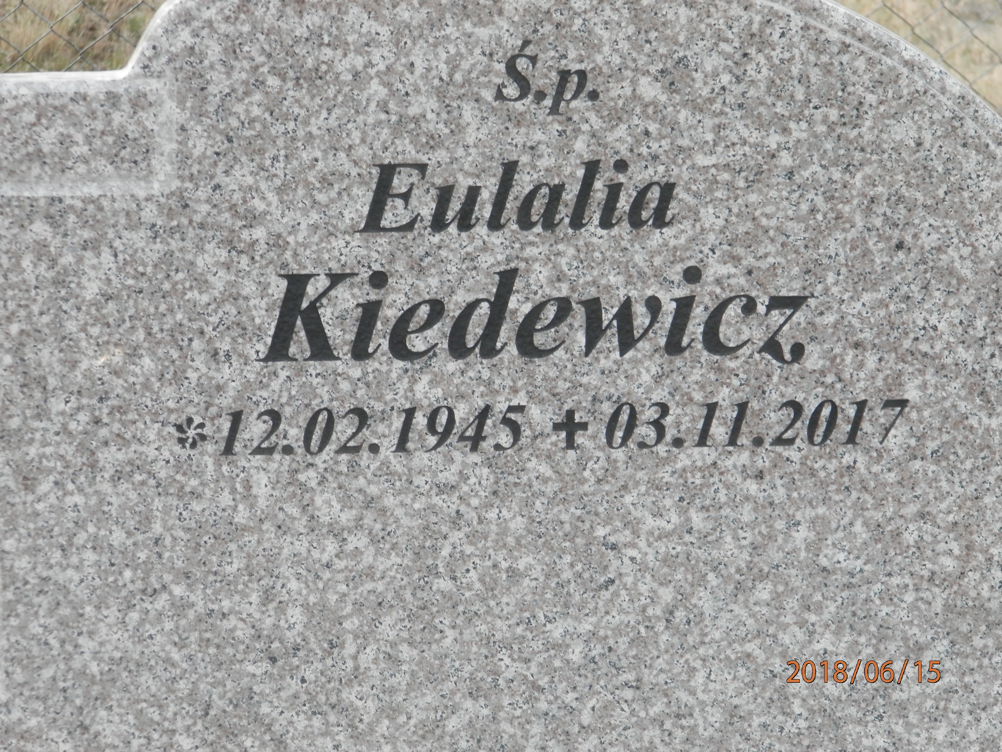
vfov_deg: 9.7
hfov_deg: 12.9
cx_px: 501
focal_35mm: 153
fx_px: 4429
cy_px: 376
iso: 125
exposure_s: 1/200
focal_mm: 27.4
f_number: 4.9
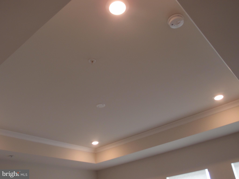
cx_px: 120
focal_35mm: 32
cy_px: 90
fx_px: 221
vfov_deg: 44.2
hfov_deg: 56.8
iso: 100
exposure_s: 1/80
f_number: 2
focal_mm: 6.87
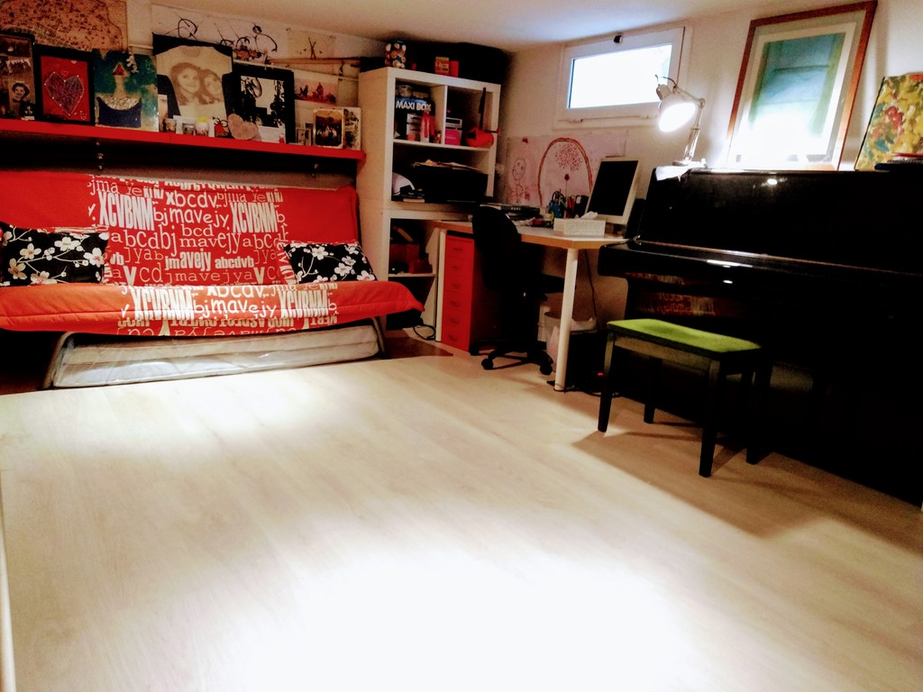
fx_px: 693
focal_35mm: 26
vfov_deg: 53.1
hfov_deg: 67.3
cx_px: 462
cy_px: 346
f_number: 2.2
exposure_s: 1/17
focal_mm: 3.81
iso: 1000
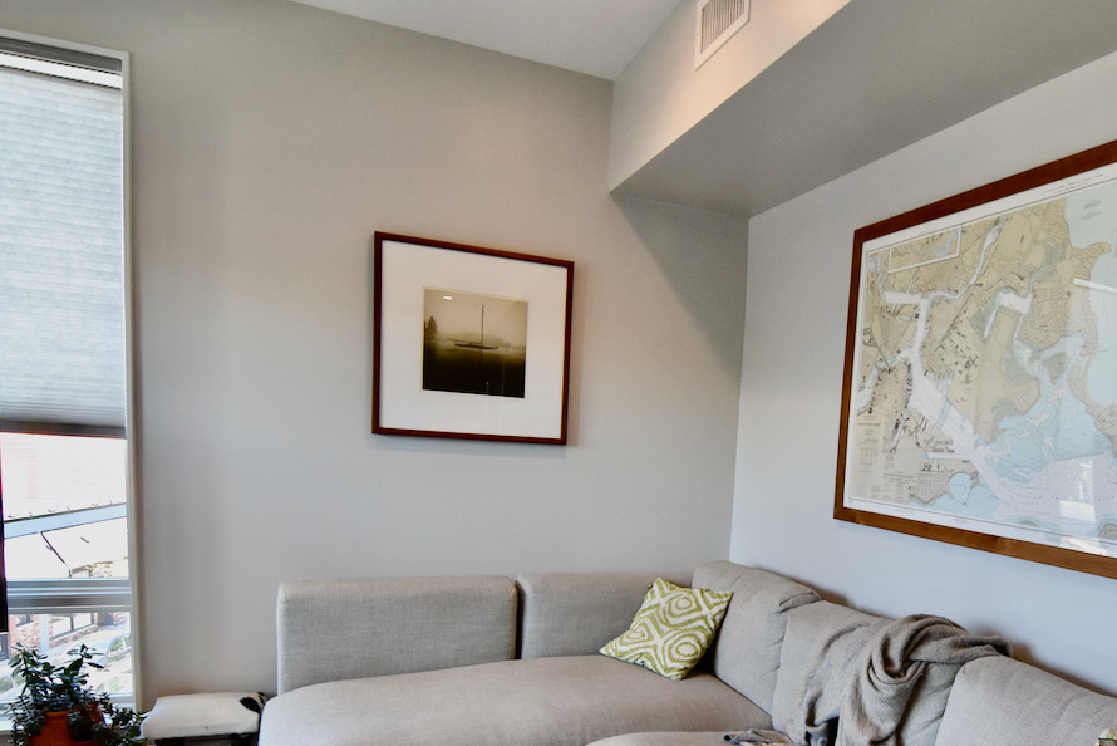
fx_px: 736
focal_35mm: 24
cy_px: 525
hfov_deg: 72.4
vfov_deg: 52.2
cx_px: 734
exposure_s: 1/125
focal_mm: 11
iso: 800
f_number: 5.6
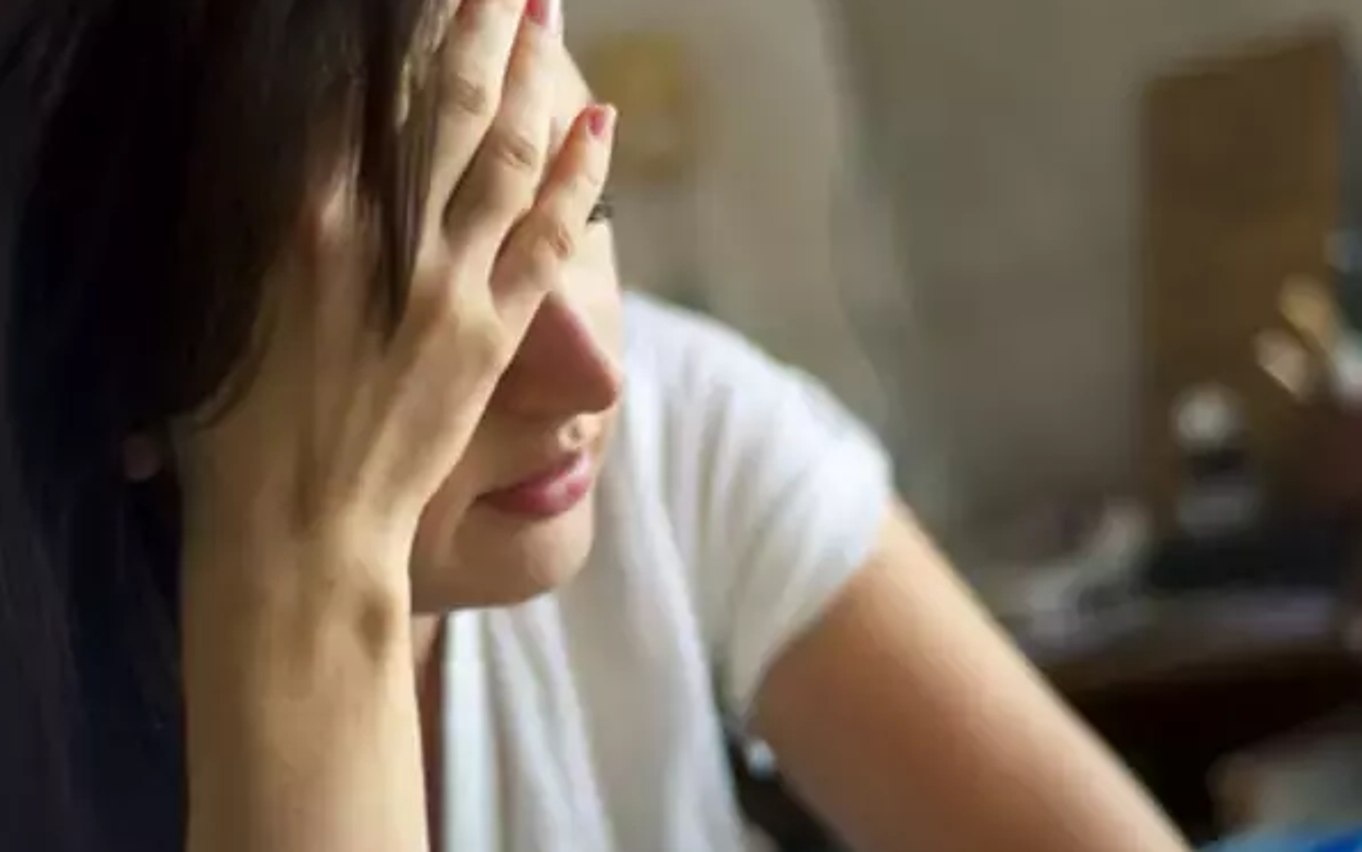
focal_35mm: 77
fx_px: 2858
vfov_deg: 16.9
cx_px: 678
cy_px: 408
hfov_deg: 26.8
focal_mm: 50
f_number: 1.8
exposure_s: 1/200
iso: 400
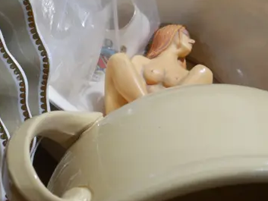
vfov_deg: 12.8
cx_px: 2
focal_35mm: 116
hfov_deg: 16.6
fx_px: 898
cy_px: 63
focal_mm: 20
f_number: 4.5
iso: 200
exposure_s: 1/60
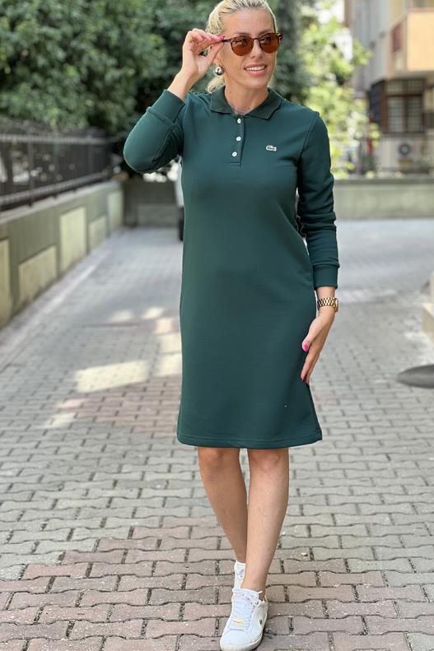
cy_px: 323
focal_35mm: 81
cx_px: 240
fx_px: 1465
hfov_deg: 16.8
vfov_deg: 25.1
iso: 40
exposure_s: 1/121
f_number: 2.8
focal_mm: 9
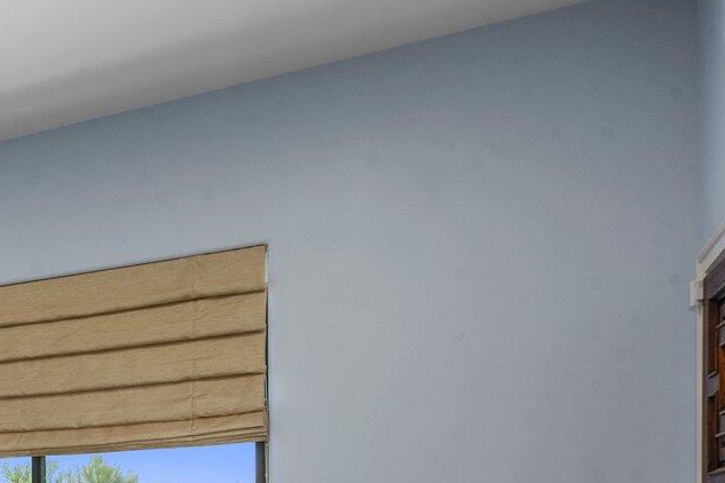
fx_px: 1108
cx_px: -380
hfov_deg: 26.0
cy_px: 555
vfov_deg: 22.9
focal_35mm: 55
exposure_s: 1
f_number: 13
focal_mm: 17
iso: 400
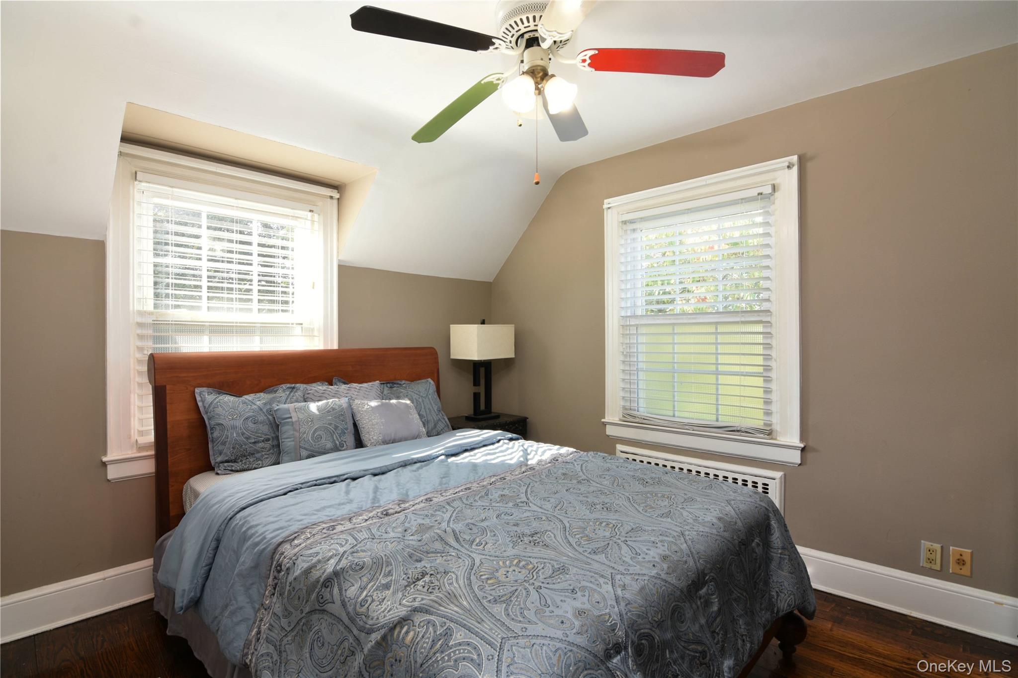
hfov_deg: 95.0
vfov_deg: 72.0
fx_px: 467
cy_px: 339
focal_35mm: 16
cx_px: 509
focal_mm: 11
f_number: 9
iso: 320
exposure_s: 1/25
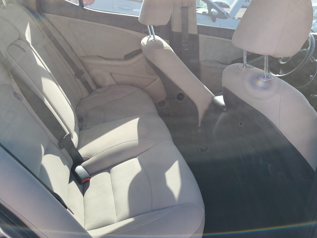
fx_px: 238
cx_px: 158
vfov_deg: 53.1
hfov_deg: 67.3
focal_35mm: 26
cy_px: 119
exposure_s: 1/417
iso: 50
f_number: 1.5
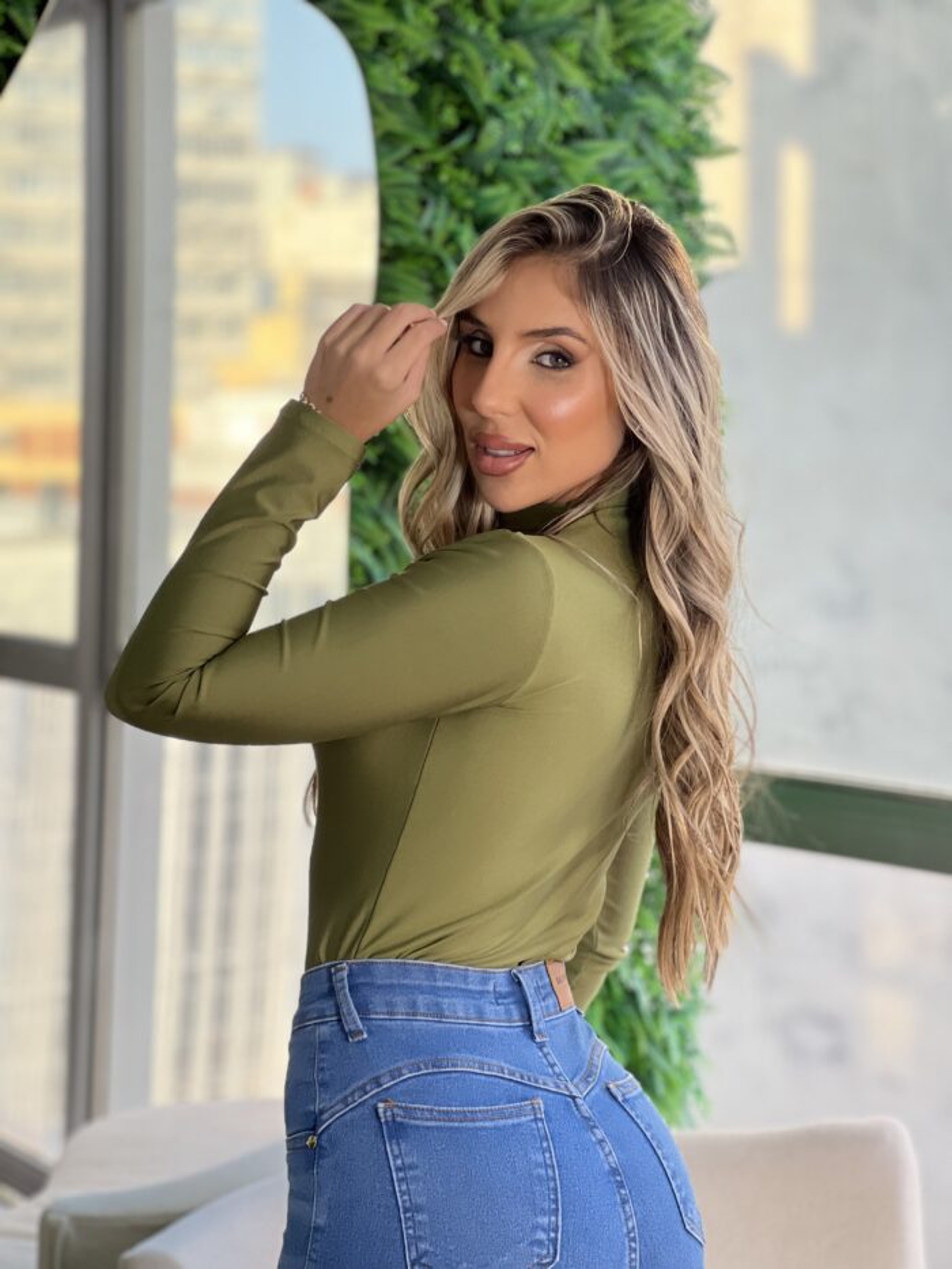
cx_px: 476
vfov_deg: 25.3
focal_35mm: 77
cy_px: 634
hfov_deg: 19.1
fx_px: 2823
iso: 160
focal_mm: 9
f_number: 2.8
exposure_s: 1/120
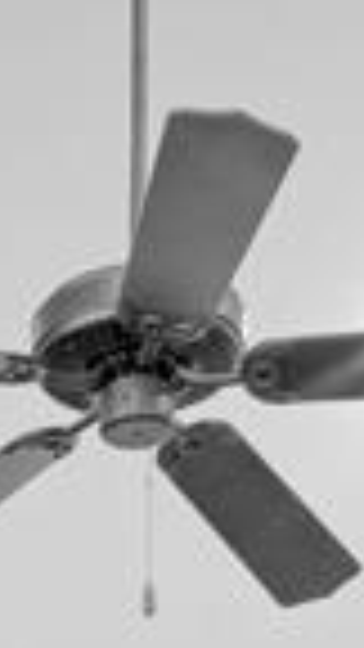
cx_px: -130
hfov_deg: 10.0
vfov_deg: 13.9
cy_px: 1454
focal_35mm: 119
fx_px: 2042
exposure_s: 2
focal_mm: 16
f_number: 11
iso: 100
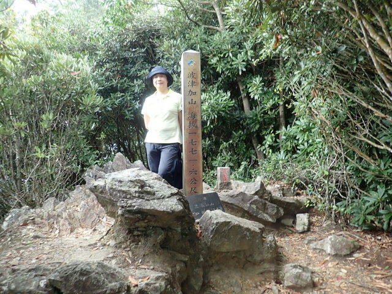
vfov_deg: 54.9
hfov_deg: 69.4
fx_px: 283
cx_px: 196
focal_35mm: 25
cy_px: 147
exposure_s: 1/80
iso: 100
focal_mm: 4.5
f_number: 2
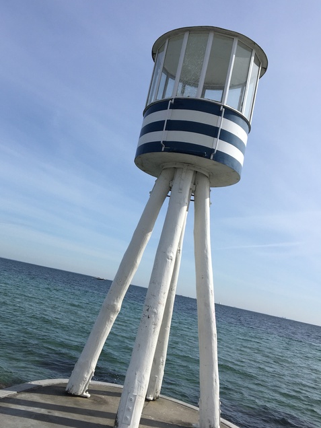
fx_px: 433
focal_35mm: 35
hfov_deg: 40.5
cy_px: 218
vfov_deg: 52.6
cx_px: 129
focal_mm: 4.15
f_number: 2.2
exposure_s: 1/2849
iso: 25
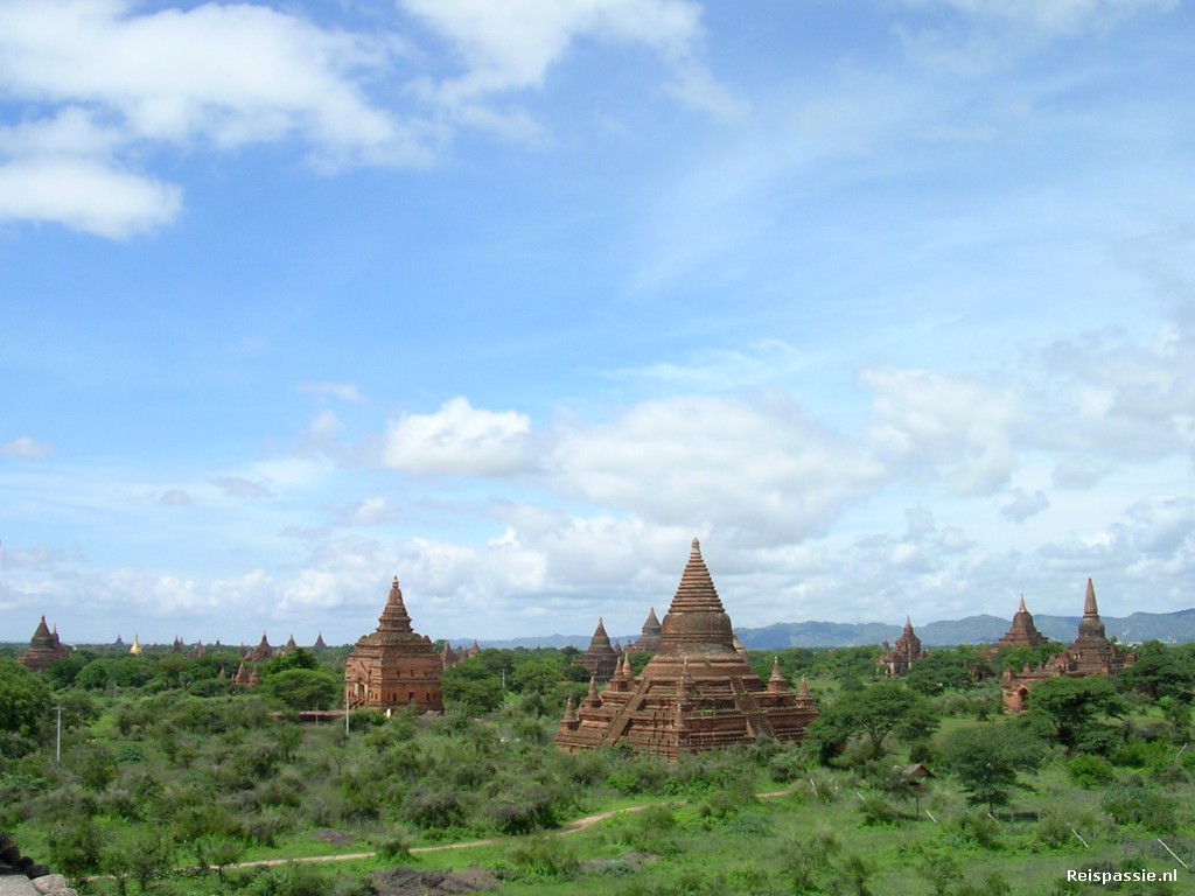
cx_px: 598
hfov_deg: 49.0
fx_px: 1312
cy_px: 448
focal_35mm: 38
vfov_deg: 37.7
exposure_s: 1/328
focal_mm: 5.8
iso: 100
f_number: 5.6
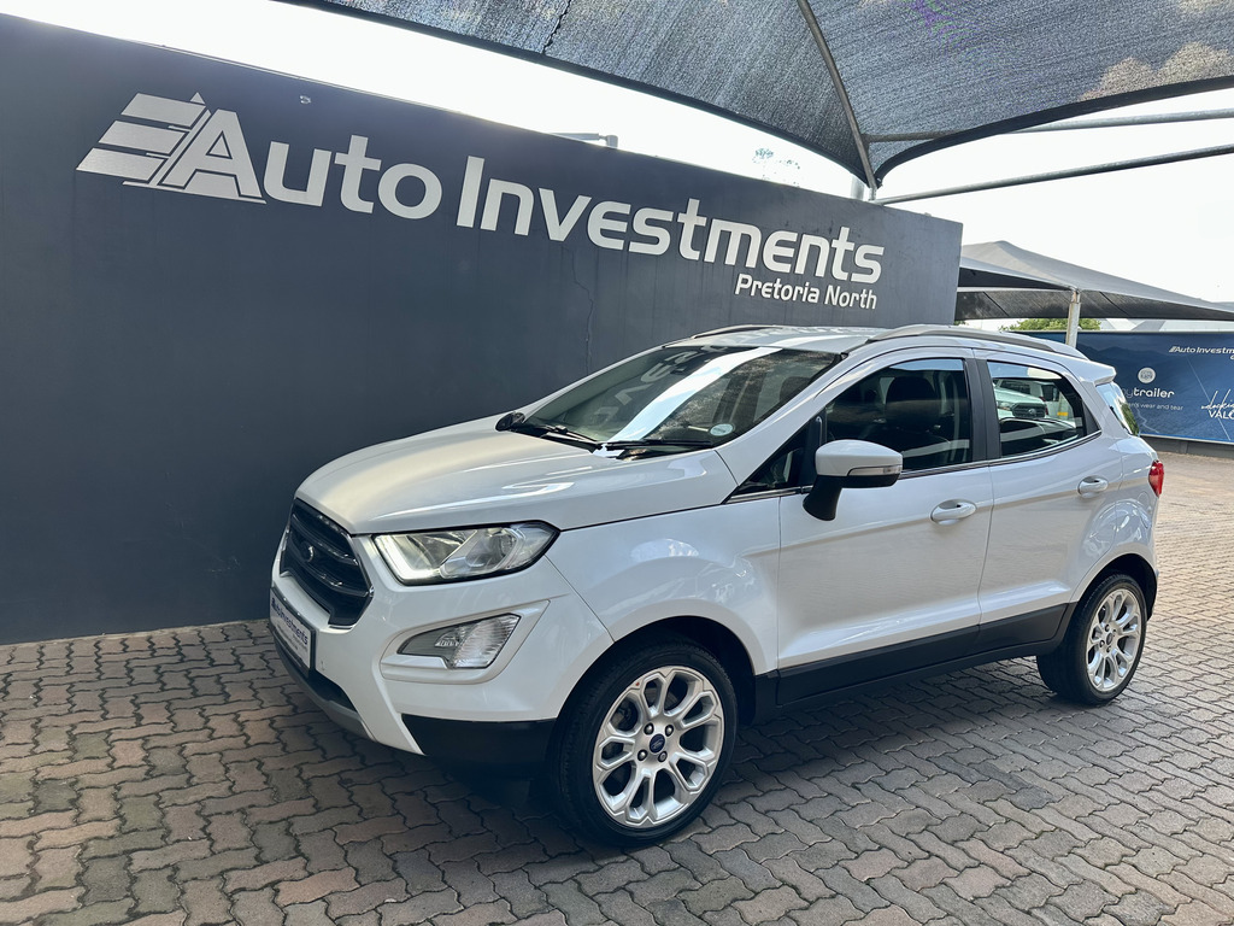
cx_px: 617
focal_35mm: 24
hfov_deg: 71.6
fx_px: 856
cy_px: 463
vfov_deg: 56.8
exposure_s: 1/251
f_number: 1.78
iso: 80
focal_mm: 6.86
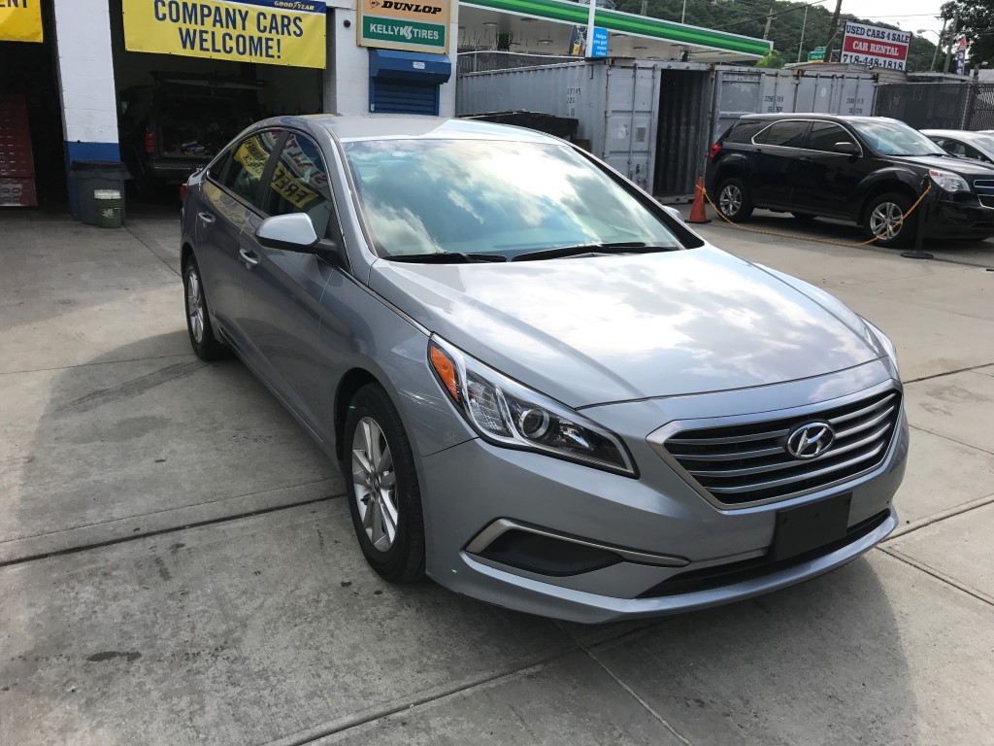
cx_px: 497
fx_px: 804
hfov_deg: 63.4
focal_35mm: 28
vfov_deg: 49.7
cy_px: 373
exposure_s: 1/2037
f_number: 1.8
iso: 20
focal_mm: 3.99
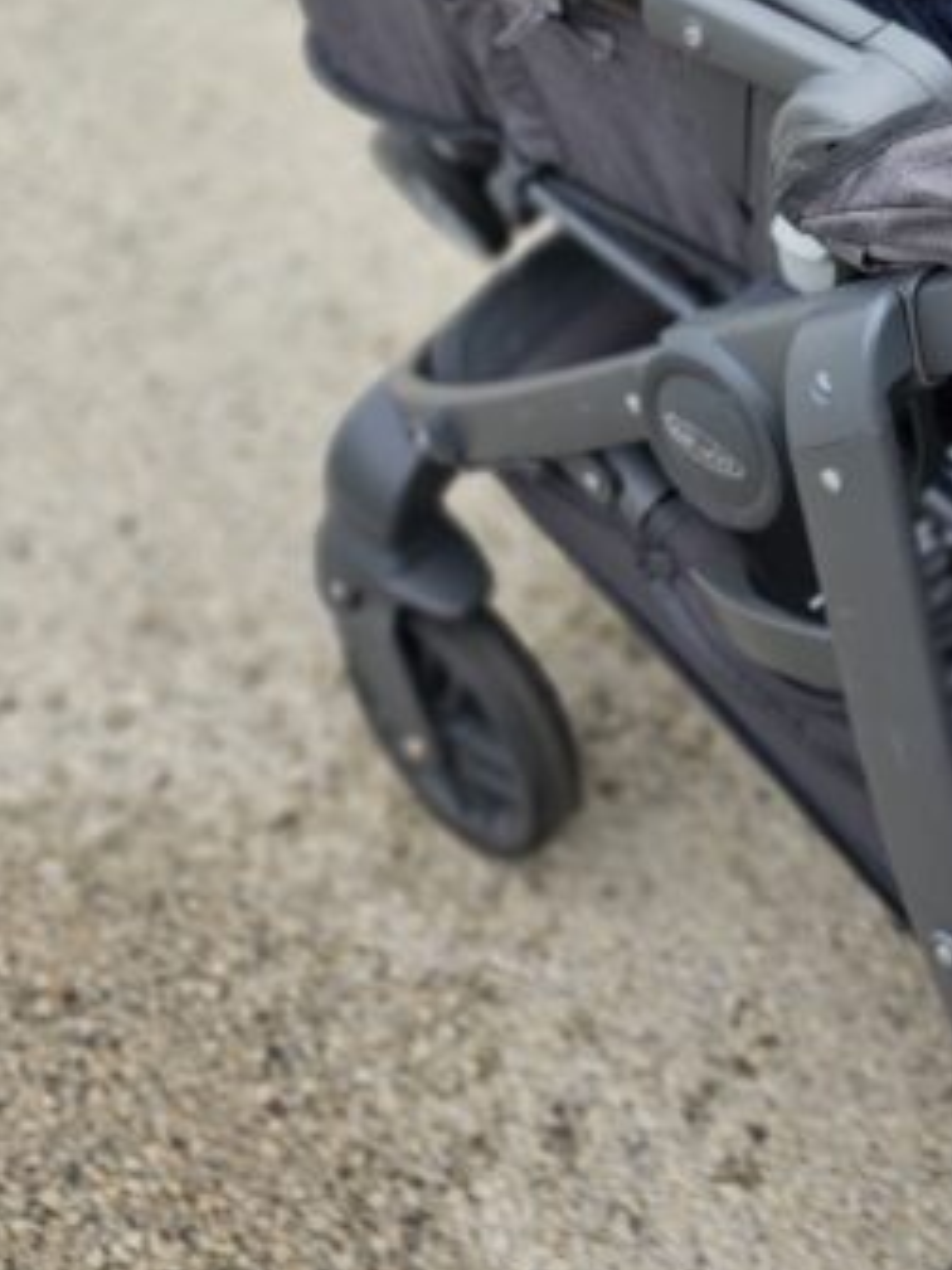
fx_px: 2567
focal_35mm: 70
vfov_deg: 24.2
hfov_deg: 20.0
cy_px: -404
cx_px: 1073
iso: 10
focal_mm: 6.3
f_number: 1.7
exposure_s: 1/145
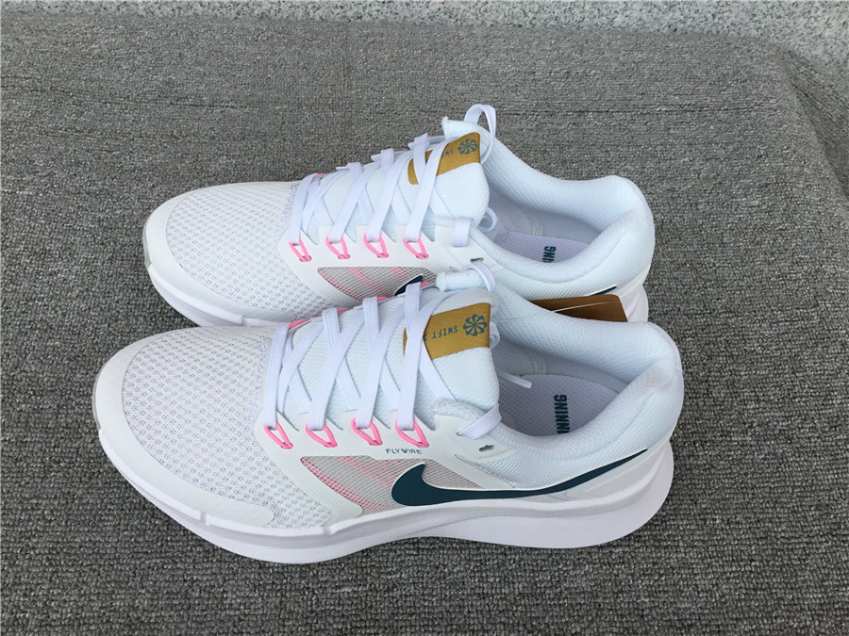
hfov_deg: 58.4
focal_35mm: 31
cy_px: 318
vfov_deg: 45.4
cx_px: 424
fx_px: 760
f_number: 2.4
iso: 25
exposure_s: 1/302
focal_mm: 3.3
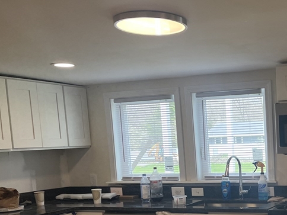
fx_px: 456
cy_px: 190
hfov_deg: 32.4
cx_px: 282
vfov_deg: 25.8
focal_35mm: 55
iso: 64
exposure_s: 1/149
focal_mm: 5.1
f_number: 1.6
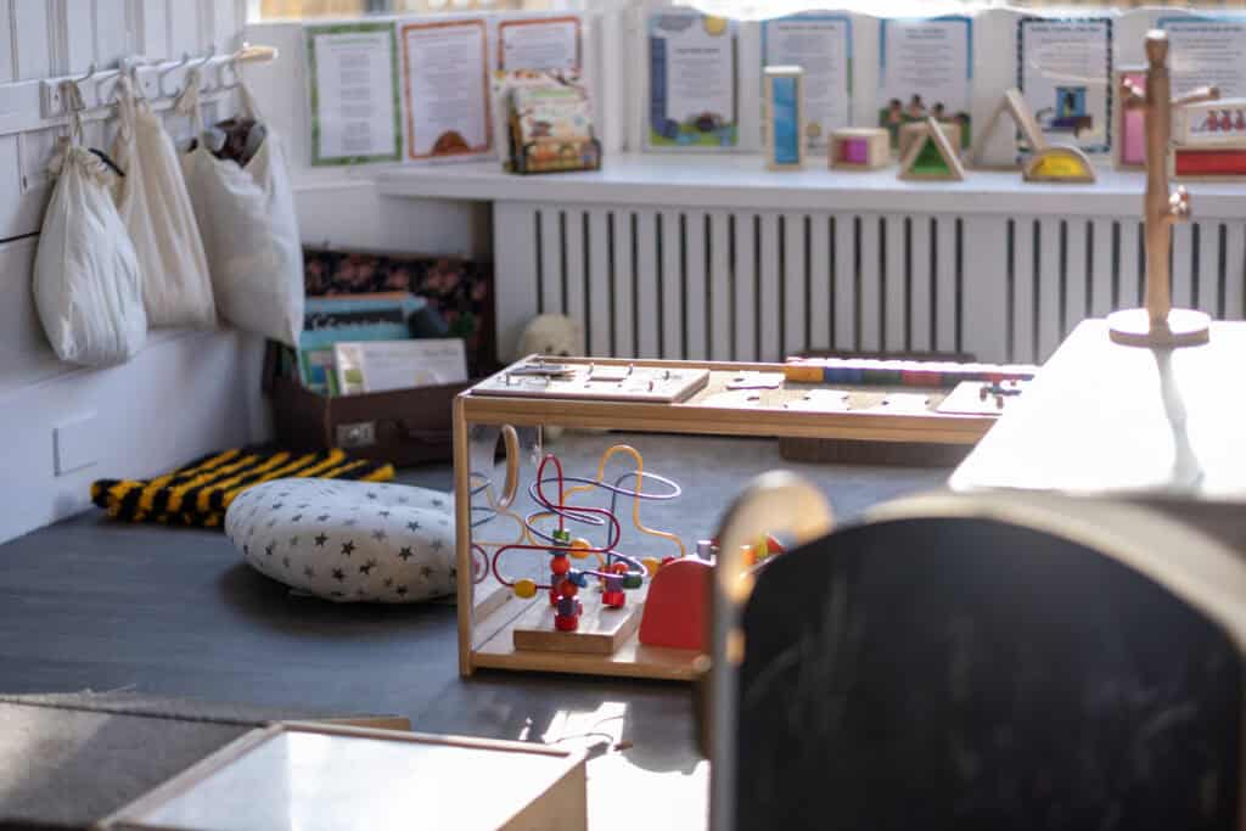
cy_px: 416
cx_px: 623
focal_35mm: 84
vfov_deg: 16.3
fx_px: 2908
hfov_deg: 24.2
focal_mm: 56
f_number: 1.4
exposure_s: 1/640
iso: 250
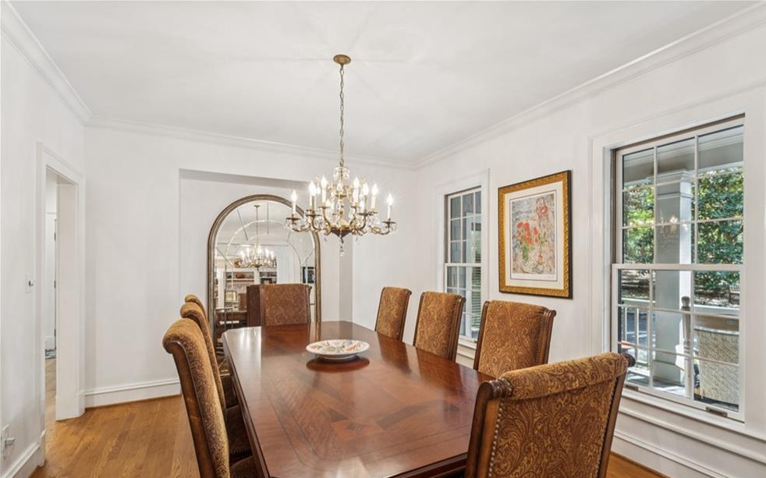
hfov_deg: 94.3
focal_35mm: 17
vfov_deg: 67.8
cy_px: 265
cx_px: 399
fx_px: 355
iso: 400
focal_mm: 16
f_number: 5.6
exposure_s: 1/25
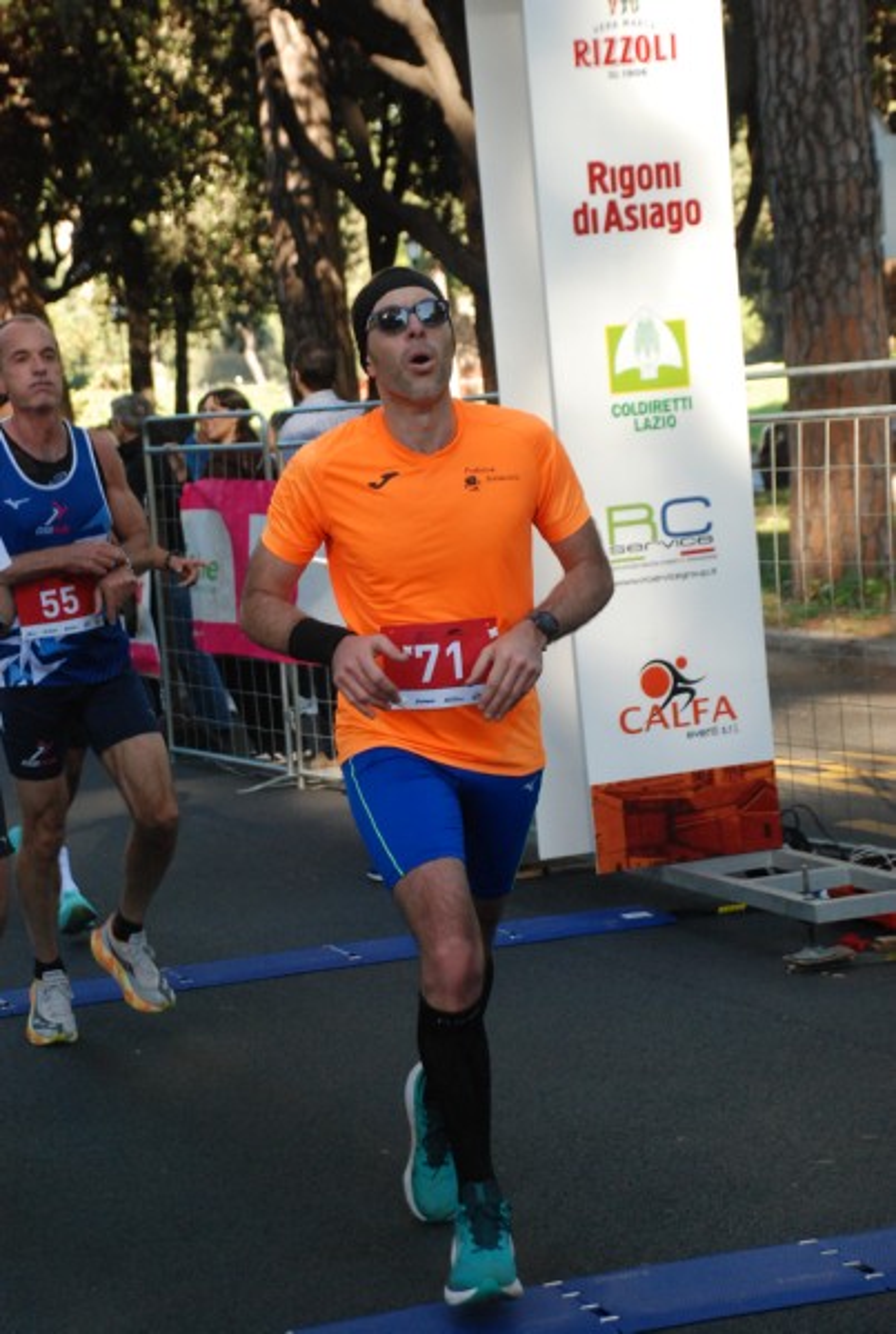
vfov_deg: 23.3
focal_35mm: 87
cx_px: 448
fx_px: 3231
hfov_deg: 15.8
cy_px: 667
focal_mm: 58
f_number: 5.3
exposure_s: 1/400
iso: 1000
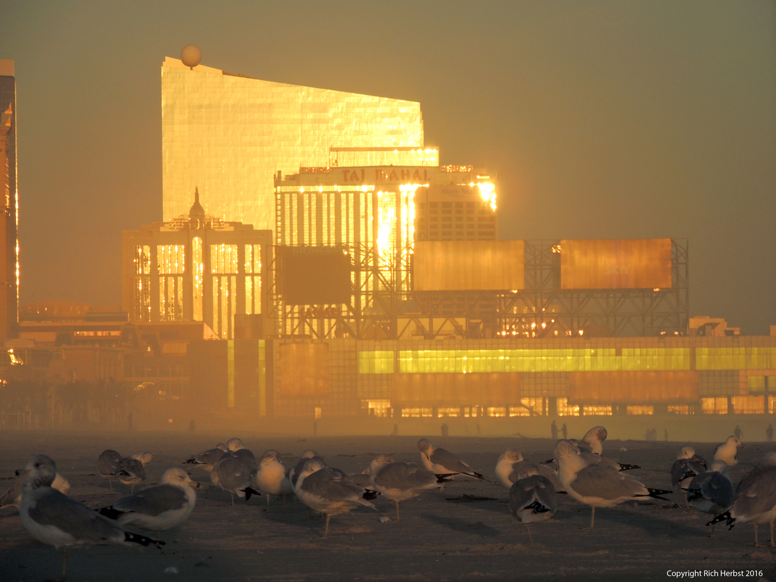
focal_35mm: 275
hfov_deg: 7.2
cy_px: 291
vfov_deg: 5.4
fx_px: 6166
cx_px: 388
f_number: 4.7
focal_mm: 49
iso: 100
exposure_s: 1/800
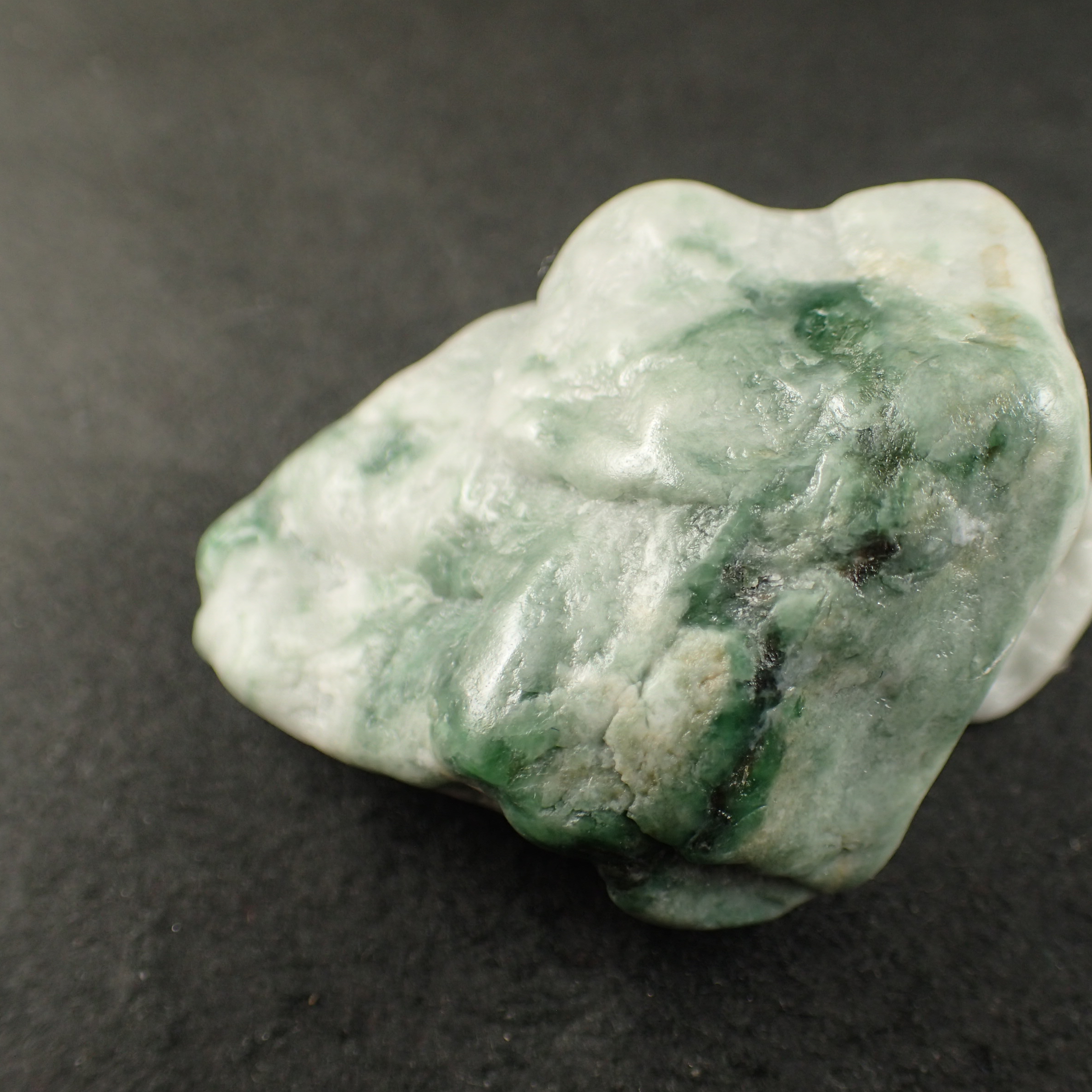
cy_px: 550
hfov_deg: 43.5
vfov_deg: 43.9
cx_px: 691
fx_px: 1356
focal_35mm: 38
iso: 100
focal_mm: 5.87
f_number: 2.4
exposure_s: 1/125
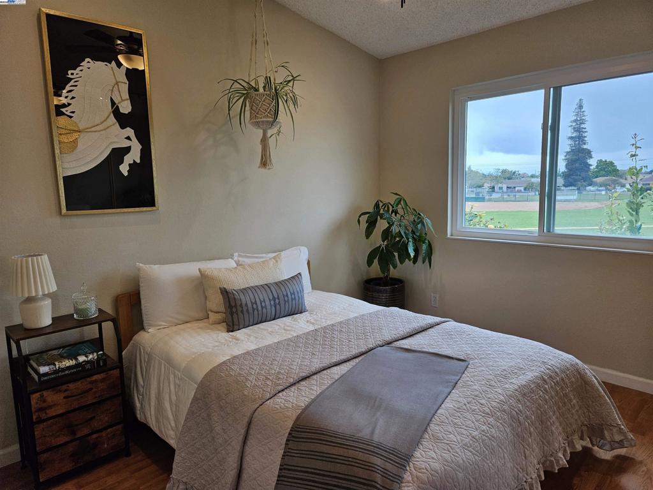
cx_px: 326
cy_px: 245
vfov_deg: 58.9
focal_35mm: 23
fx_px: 434
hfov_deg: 73.9
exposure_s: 1/207
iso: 80
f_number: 1.8
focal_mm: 5.4
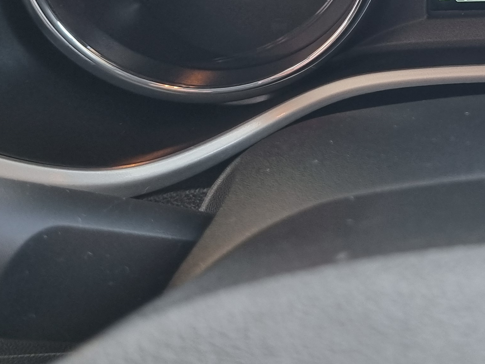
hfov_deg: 27.0
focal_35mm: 68
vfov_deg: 20.1
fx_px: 953
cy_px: -89
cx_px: 480
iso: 80
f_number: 1.8
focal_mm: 5.4
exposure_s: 1/120
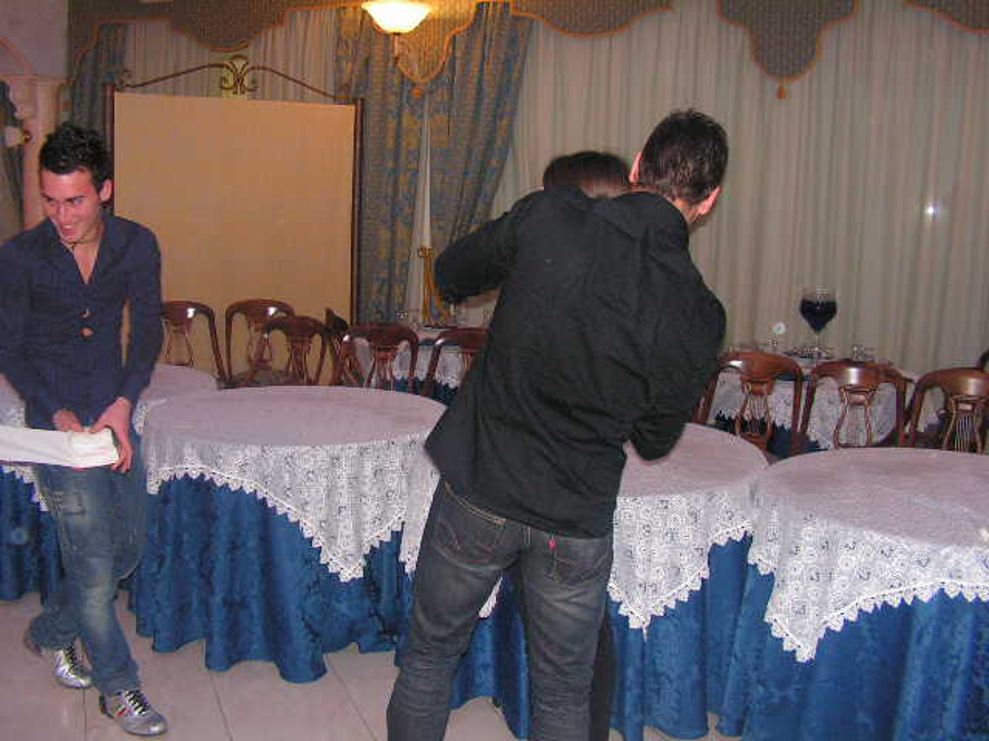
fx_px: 1029
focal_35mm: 36
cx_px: 494
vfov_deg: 39.7
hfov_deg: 51.4
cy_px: 370
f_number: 3.2
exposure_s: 1/40
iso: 200
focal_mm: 6
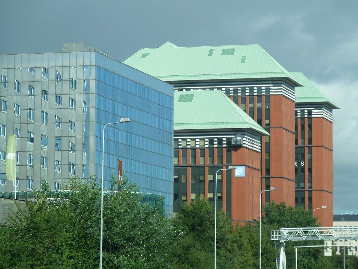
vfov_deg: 10.1
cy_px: 134
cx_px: 179
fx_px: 1520
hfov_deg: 13.4
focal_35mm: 147
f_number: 4.5
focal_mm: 24.1
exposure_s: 1/320
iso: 80
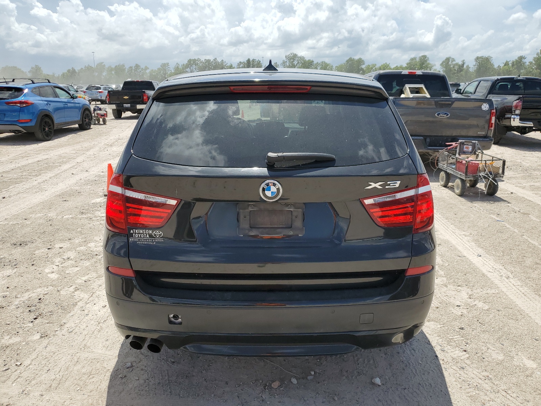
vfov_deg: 53.1
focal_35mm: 26
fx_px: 406
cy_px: 203
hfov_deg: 67.3
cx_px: 270
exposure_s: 1/5000
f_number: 1.5
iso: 50
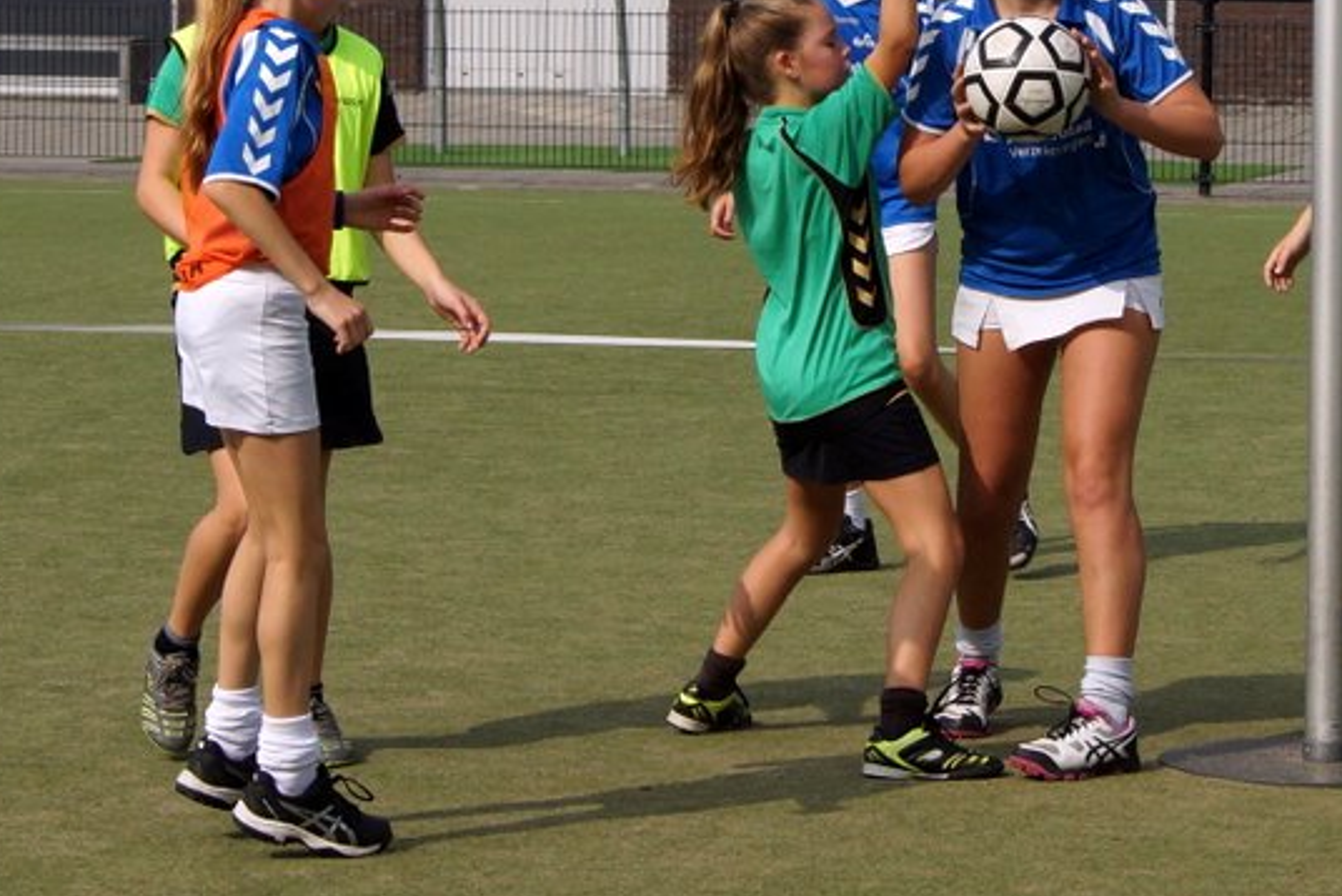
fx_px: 4810
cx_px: 1204
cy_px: 210
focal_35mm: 129
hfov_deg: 15.7
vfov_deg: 10.6
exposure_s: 1/1600
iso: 400
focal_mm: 45
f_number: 9
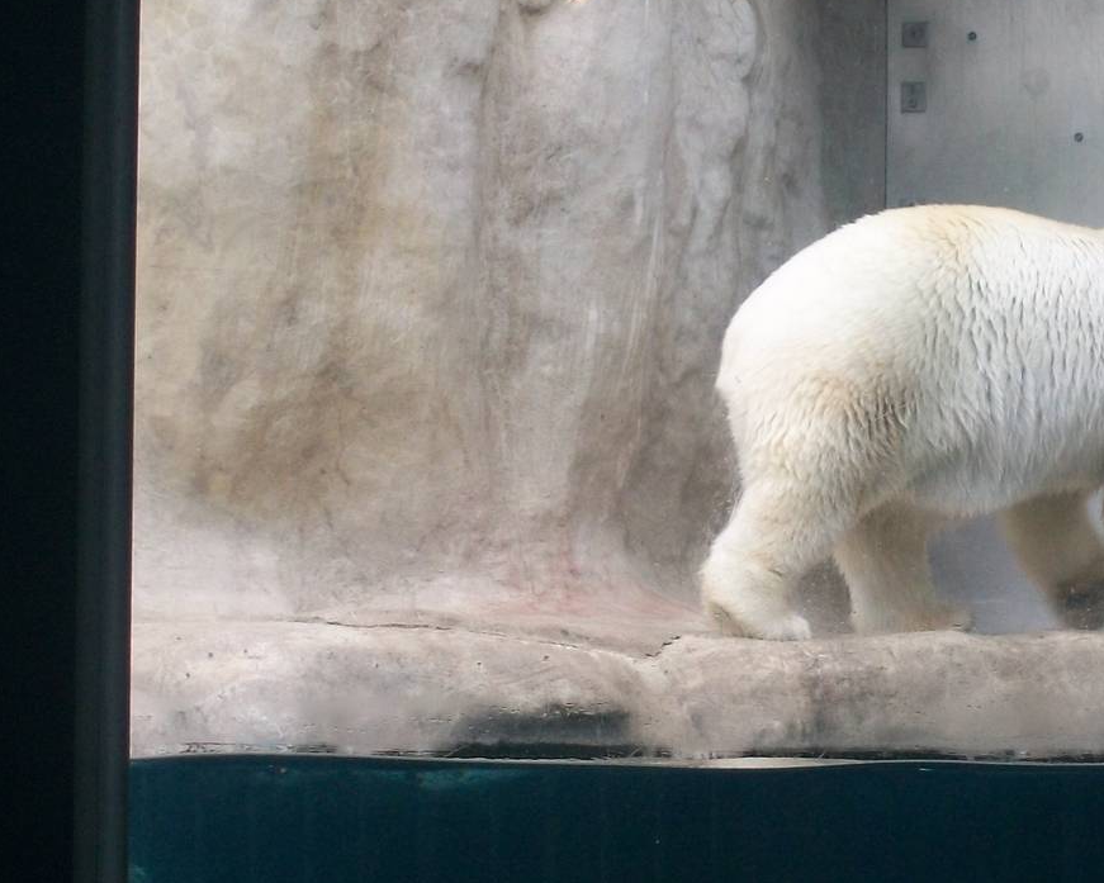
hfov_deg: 12.3
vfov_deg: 9.9
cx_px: 783
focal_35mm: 156
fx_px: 5098
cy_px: 460
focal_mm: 14.3
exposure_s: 1/60
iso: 80
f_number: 4.3
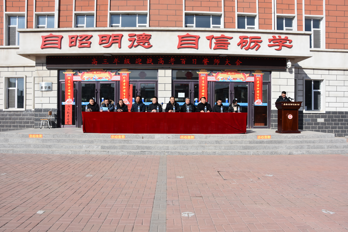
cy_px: 116
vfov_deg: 47.9
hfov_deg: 67.4
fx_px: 261
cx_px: 174
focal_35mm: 27
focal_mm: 18
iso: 160
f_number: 8
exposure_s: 1/500
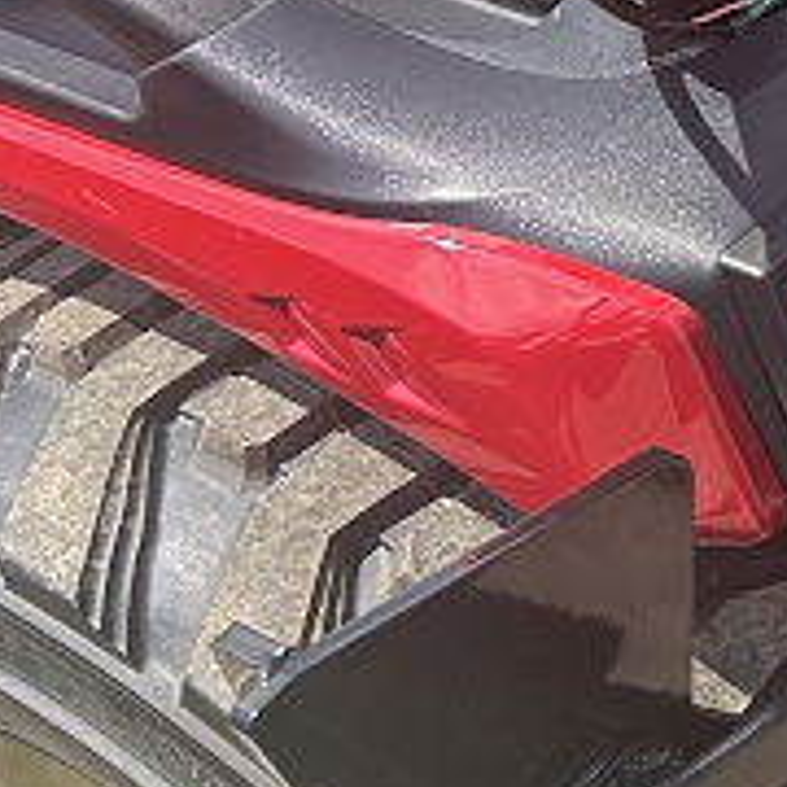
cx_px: 1600
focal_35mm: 102
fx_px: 2624
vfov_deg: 16.9
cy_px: 131
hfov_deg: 14.2
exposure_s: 1/1266
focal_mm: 5.7
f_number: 1.5
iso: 50
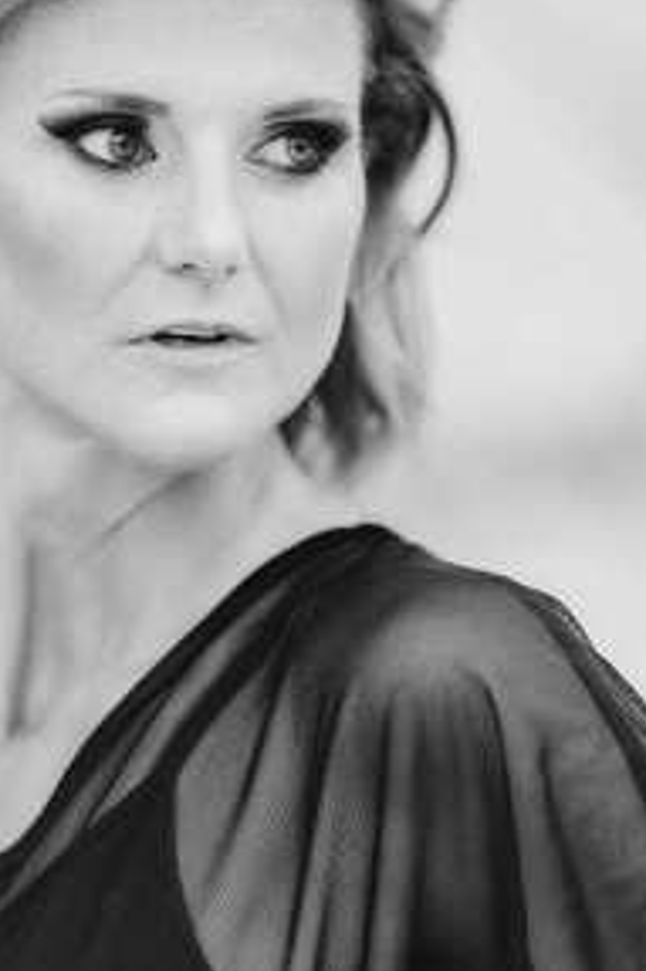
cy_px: 518
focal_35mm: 178
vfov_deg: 11.6
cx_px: 127
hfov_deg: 7.7
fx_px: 4797
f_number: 1.4
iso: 320
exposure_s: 1/200
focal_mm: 85
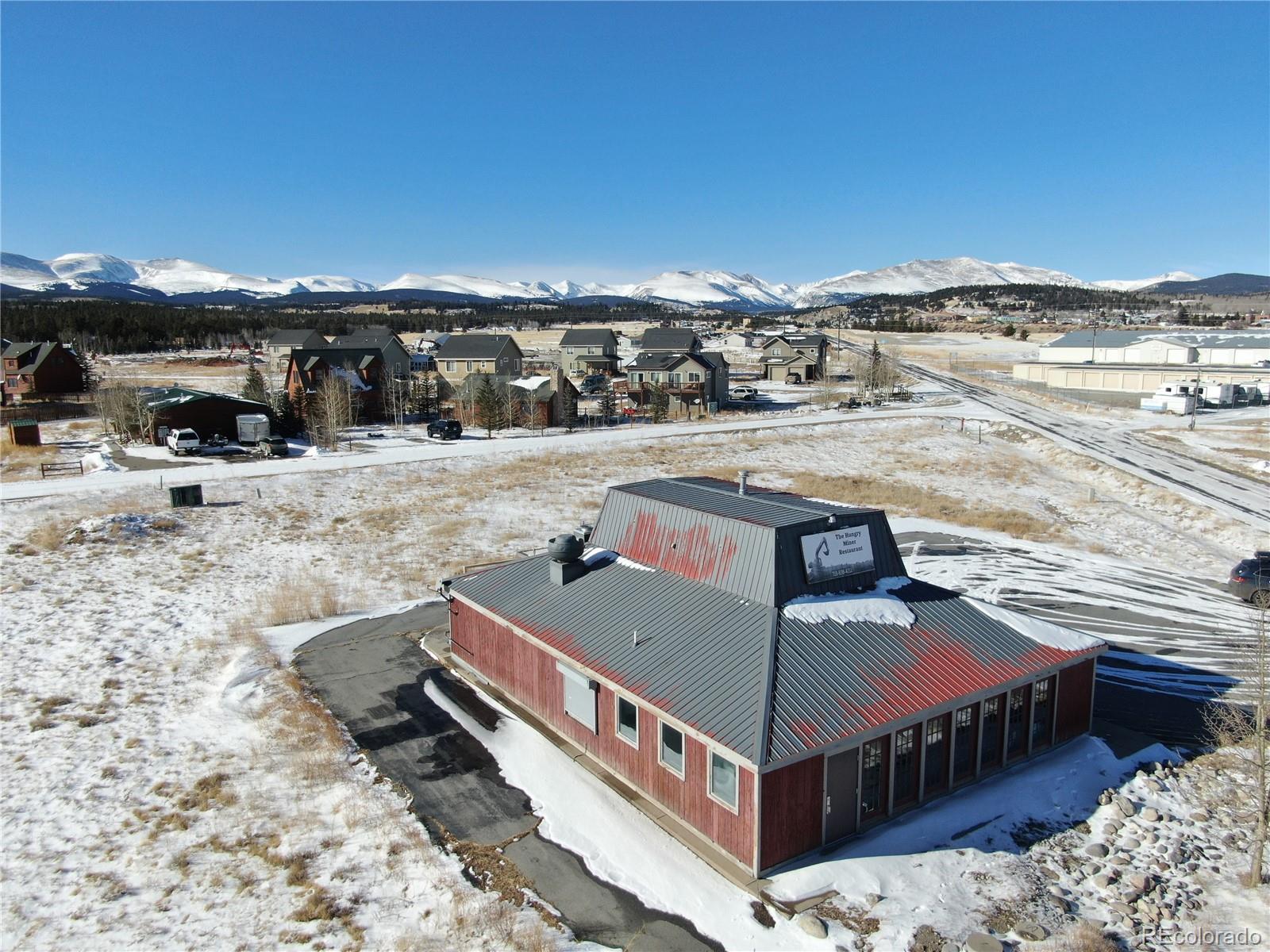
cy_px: 476
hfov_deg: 71.6
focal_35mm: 24
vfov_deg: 56.8
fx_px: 881
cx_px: 635
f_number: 2.8
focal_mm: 4.39
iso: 100
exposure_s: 1/1600
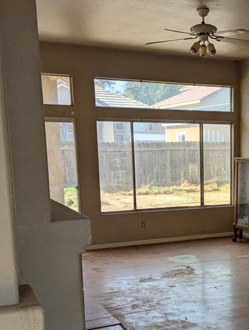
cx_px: 240
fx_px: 498
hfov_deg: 26.8
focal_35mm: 52
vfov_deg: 36.2
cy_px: 231
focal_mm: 6.81
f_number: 1.85
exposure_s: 1/740
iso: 56
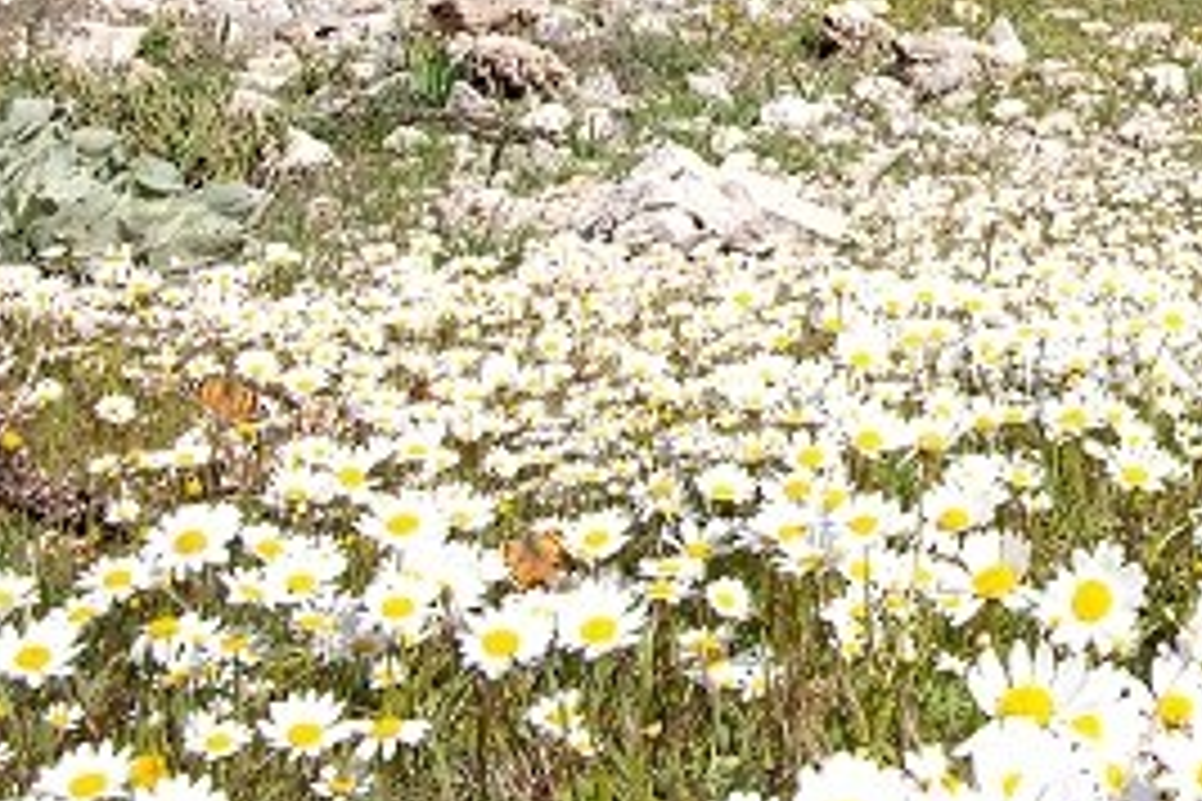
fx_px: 1769
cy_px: -288
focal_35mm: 53
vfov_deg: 22.4
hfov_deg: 30.4
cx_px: 1526
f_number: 22
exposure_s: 1/1000
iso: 1600
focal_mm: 16
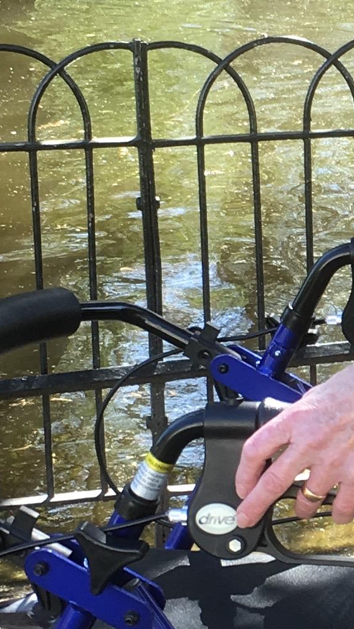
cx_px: 554
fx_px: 2135
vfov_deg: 16.8
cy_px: 356
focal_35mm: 128
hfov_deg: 9.2
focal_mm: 4.15
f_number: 2.2
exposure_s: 1/130
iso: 25
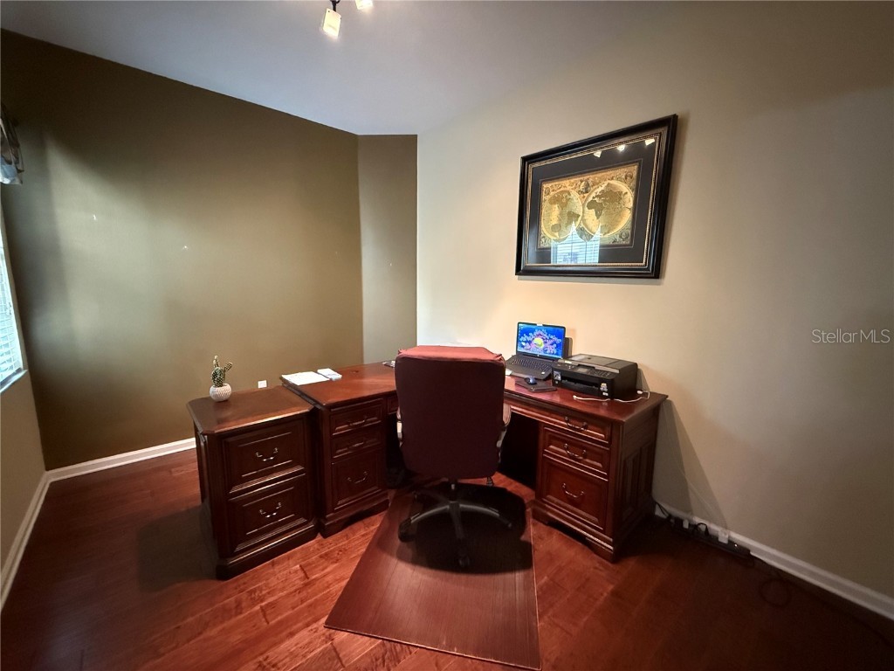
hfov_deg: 102.1
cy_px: 336
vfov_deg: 85.7
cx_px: 447
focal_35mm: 14
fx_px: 362
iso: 1250
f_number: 2.2
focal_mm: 2.22
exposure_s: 1/60
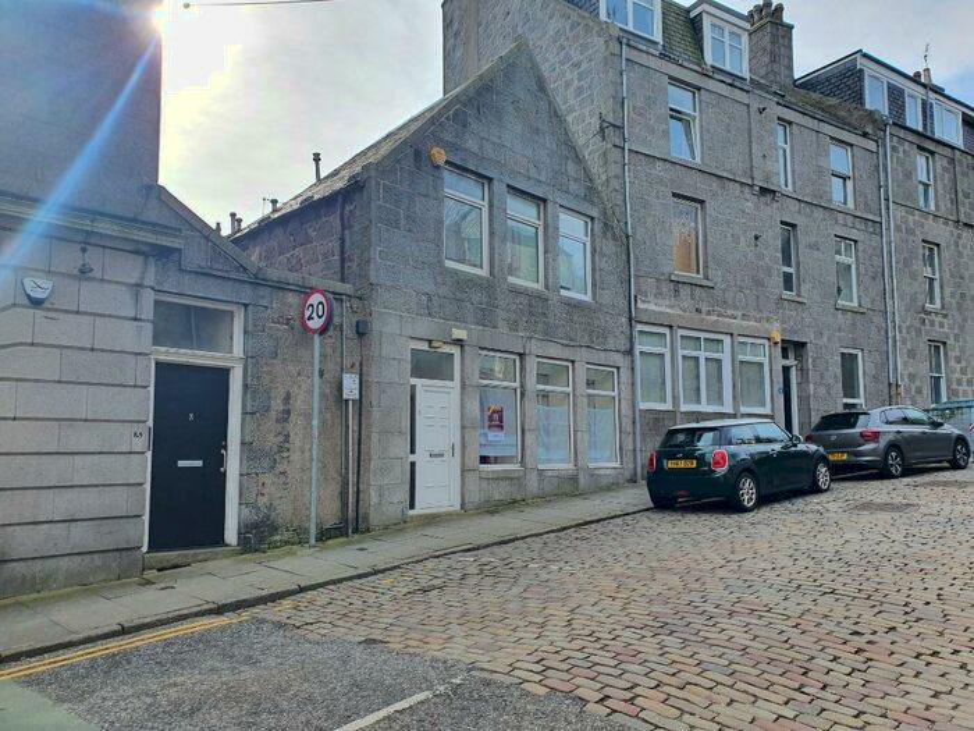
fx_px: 732
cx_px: 487
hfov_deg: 67.3
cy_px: 366
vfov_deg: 53.1
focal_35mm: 26
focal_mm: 4.32
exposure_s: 1/846
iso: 50
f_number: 2.4
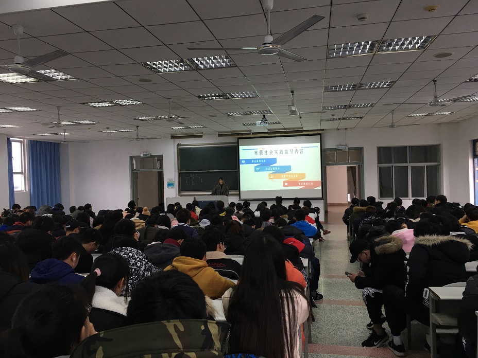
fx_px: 400
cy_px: 179
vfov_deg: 48.2
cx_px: 239
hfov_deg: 61.7
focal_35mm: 29
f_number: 2.2
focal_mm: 4.15
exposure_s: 1/17
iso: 32
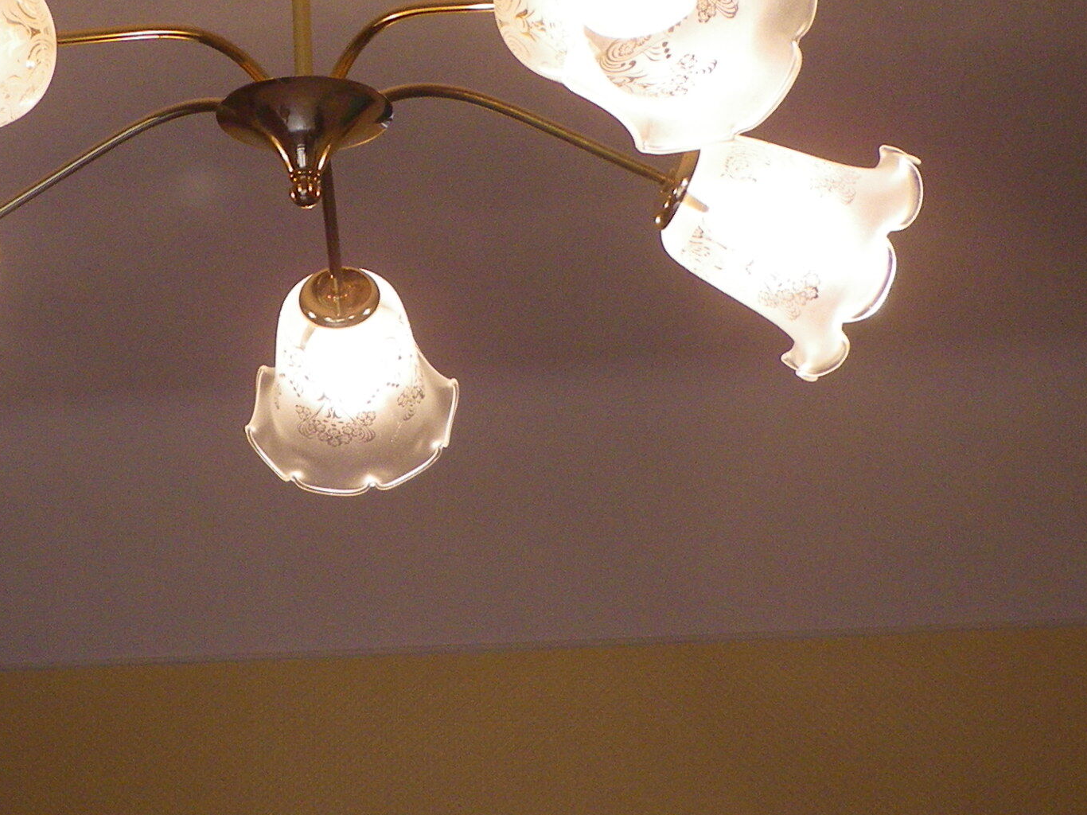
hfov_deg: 23.6
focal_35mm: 82
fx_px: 2574
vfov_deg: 17.9
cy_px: 270
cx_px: 281
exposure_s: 1/60
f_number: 2.6
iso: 125
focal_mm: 4.9
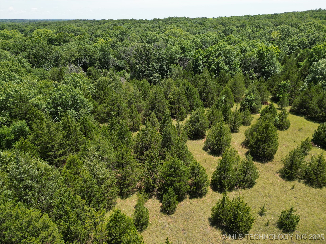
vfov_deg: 56.8
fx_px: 226
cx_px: 163
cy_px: 122
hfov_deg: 71.6
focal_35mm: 24
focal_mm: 6.72
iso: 140
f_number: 1.7
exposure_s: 1/1600
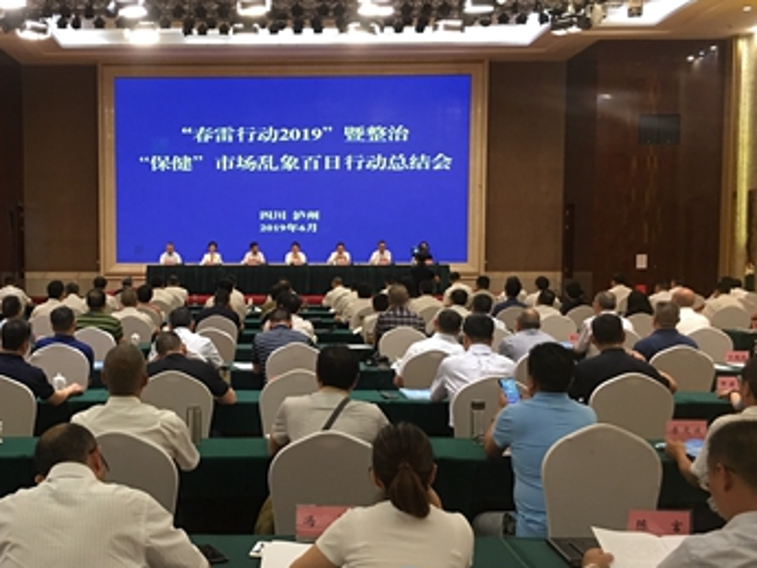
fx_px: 919
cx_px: 248
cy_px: 323
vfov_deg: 34.3
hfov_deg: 44.1
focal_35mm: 42
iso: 100
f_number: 2.2
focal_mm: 4.15
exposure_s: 1/17
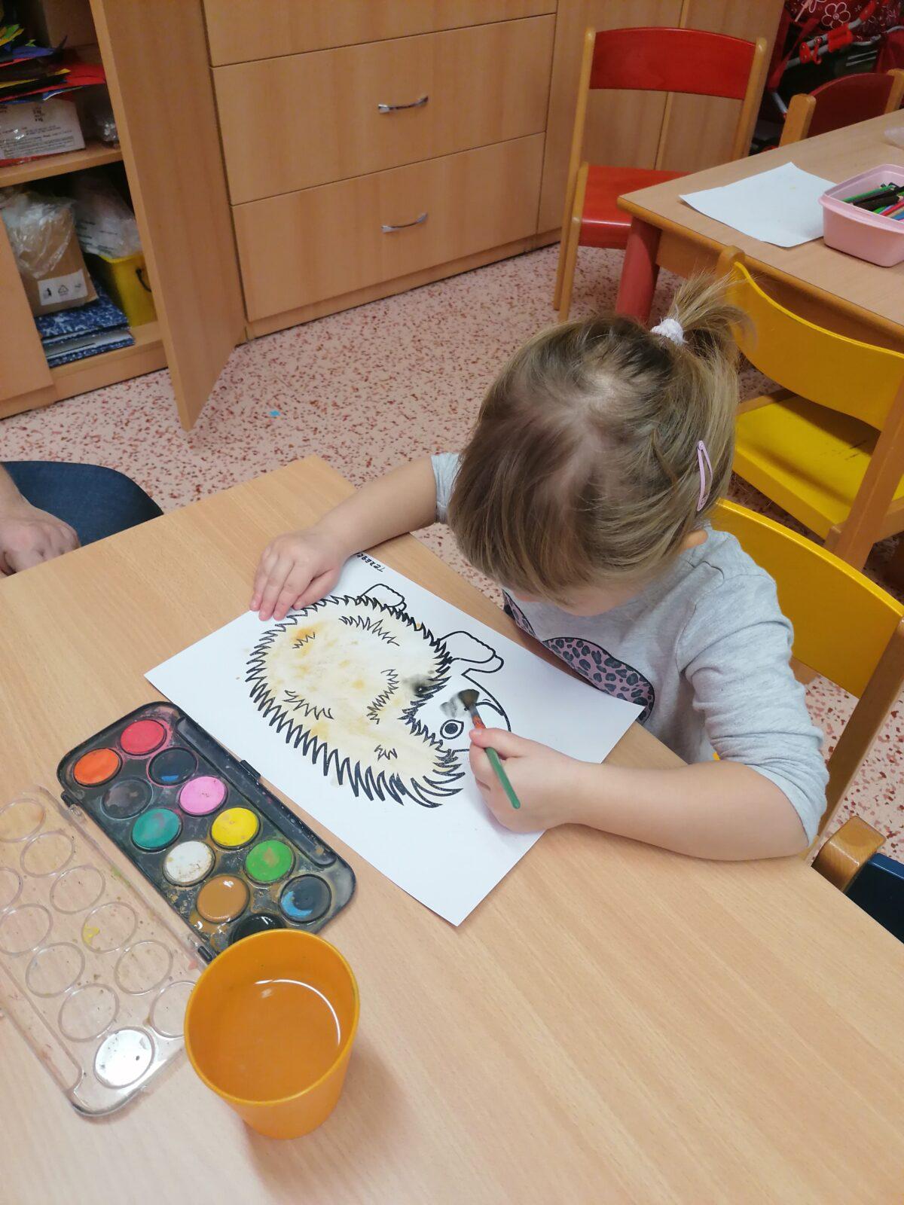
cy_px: 602
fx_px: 940
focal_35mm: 27
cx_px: 452
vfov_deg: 65.3
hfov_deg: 51.4
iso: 200
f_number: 1.8
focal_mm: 4.75
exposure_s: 1/50
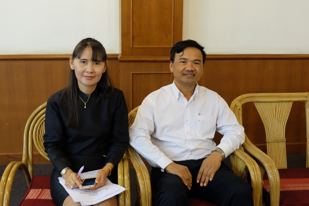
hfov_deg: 46.4
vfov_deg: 31.9
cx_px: 154
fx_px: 360
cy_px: 103
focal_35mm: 42
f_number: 4.5
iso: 3200
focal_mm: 28.2
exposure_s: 1/25
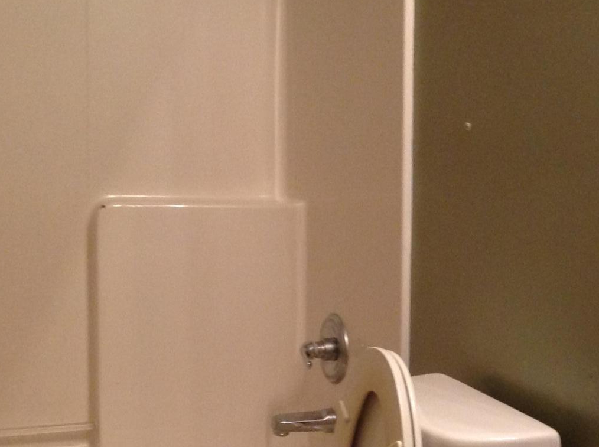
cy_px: 359
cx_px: 425
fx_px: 1192
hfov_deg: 27.9
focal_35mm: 69
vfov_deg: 21.0
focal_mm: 4.28
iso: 250
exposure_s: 1/15
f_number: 2.4
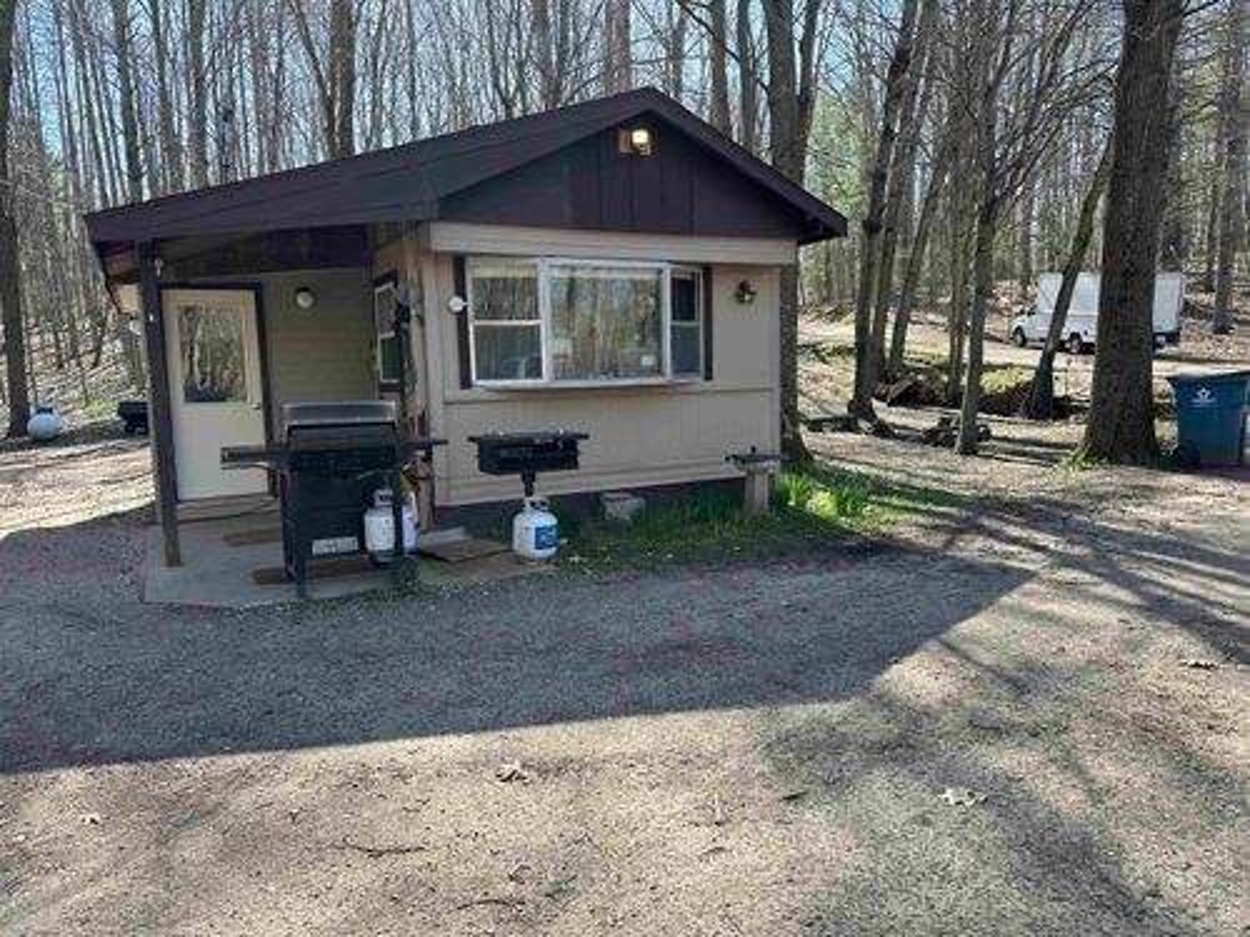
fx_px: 867
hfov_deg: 71.6
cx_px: 625
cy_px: 468
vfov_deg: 56.8
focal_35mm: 24
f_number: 1.78
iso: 80
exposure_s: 1/663
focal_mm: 6.86
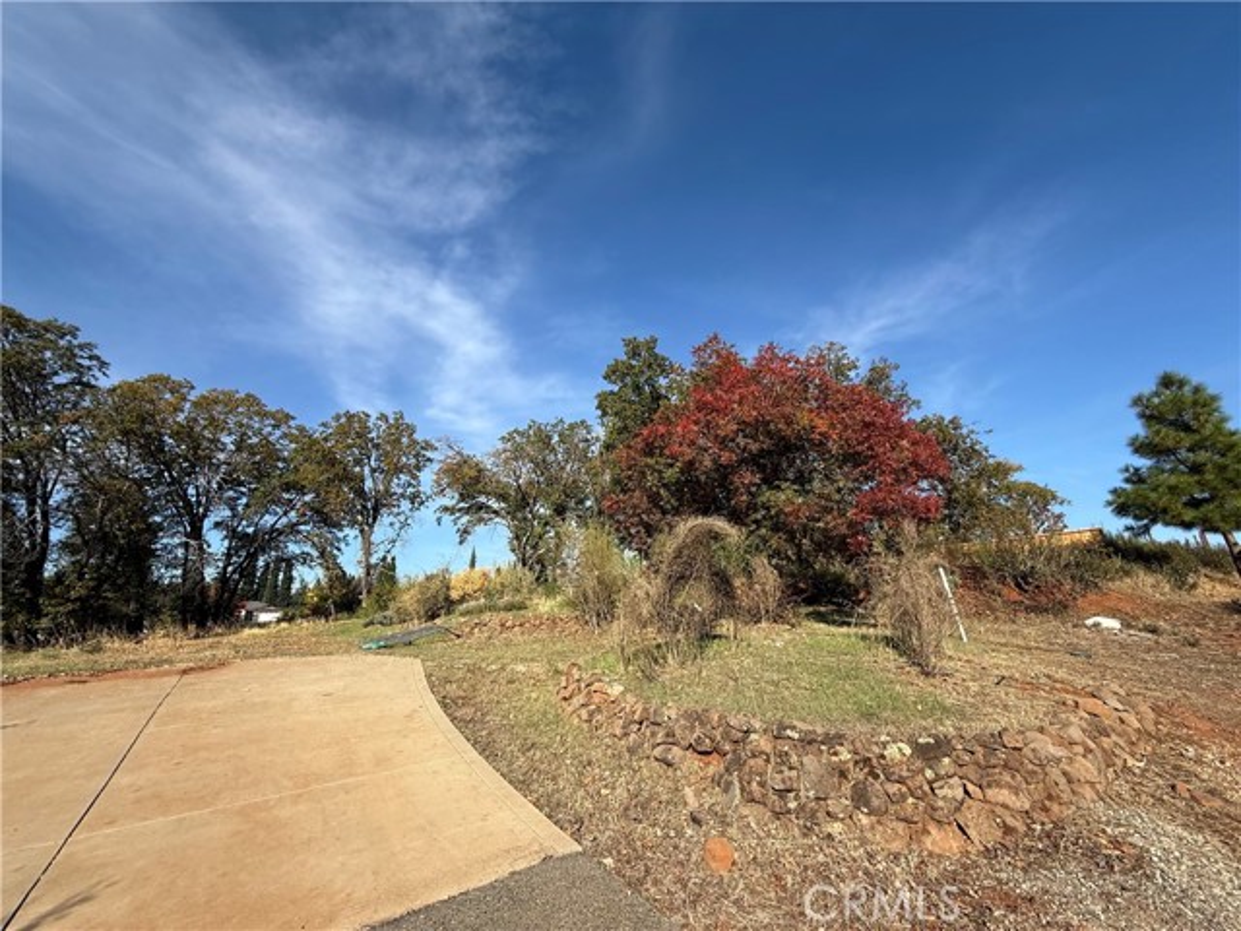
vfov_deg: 85.7
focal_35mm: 14
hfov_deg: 102.1
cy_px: 466
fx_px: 502
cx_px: 620
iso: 50
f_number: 2.2
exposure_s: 1/1464
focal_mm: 2.22
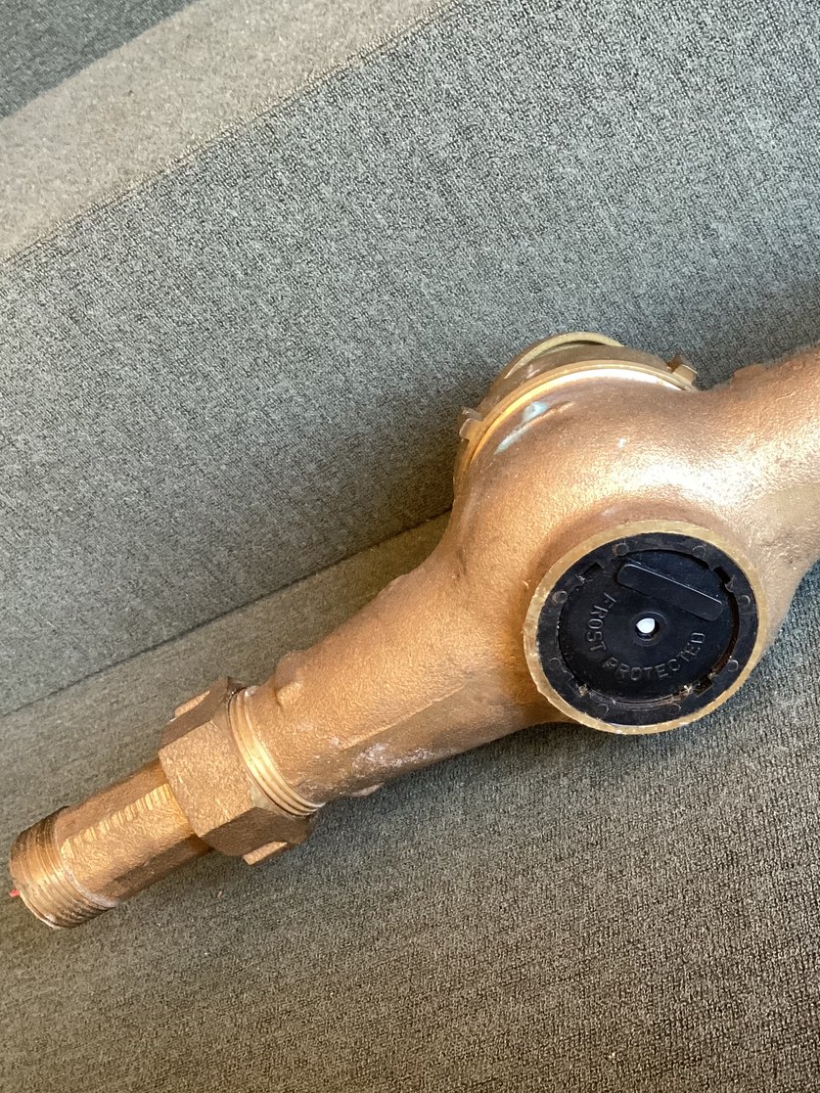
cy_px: 550
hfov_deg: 33.0
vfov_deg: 44.8
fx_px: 1326
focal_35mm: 42
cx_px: 702
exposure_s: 1/50
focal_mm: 3.3
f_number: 2.4
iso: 200
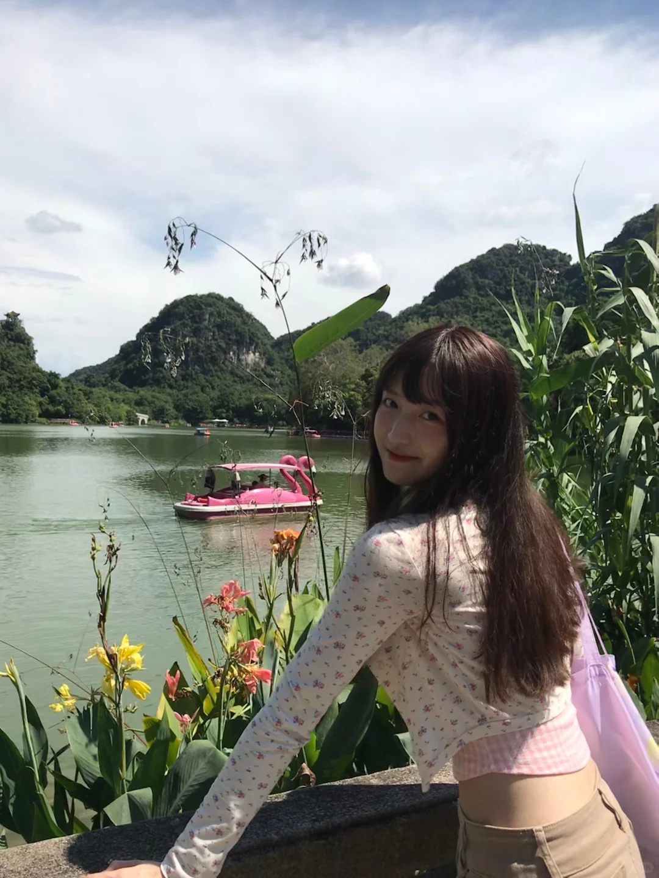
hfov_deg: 49.7
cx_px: 330
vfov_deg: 63.4
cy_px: 439
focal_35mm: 28
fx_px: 711
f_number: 1.8
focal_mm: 3.99
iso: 20
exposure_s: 1/3546
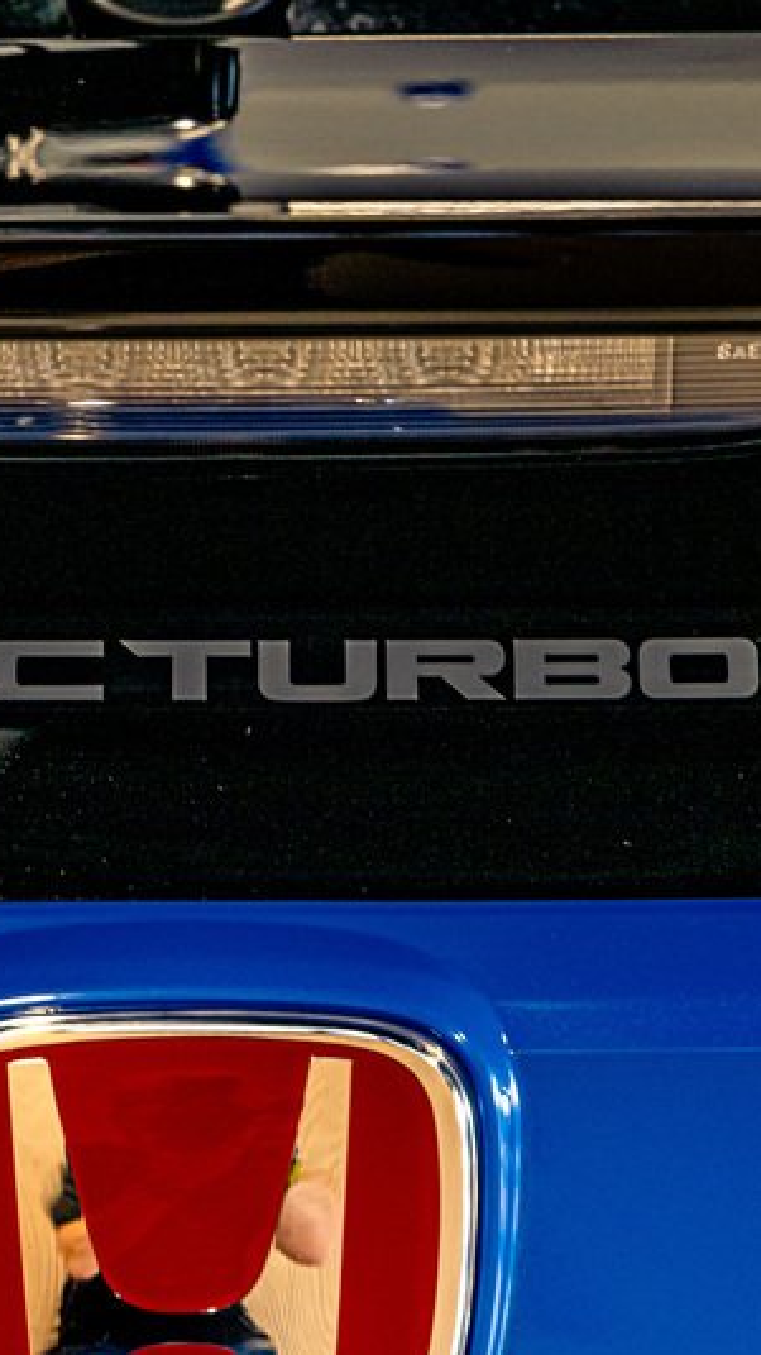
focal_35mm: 140
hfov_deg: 8.6
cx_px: 166
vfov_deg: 15.3
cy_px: 756
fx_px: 5029
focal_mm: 70
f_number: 4
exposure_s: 1/125
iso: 400
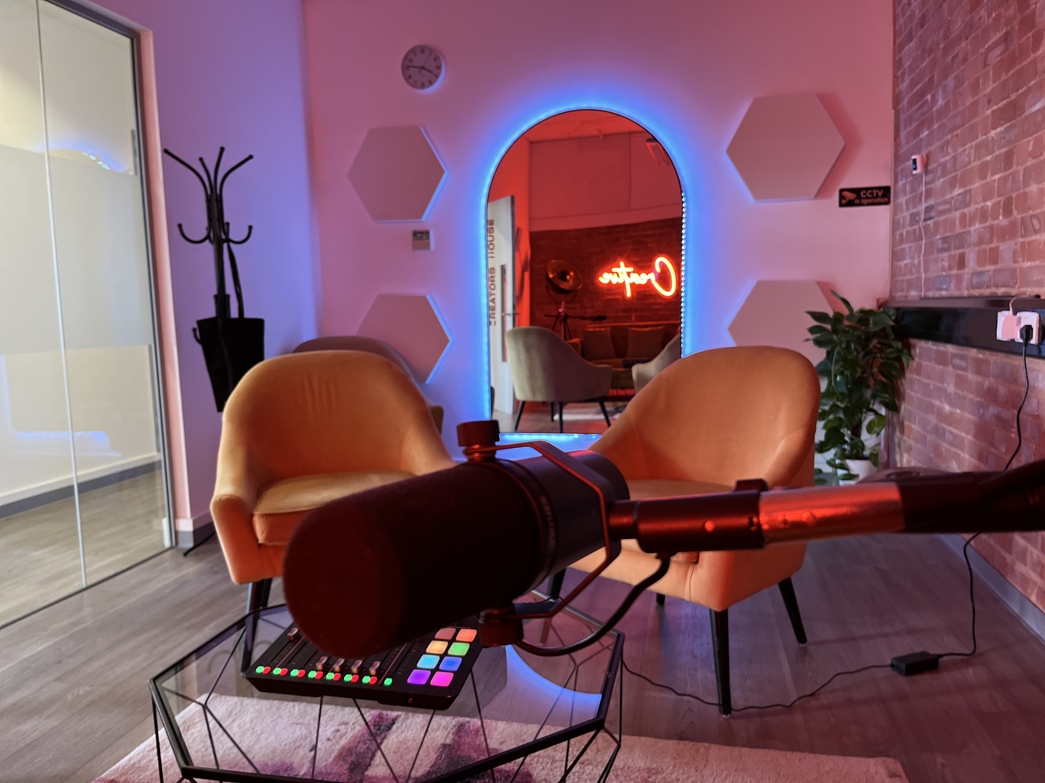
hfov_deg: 67.3
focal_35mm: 26
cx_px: 522
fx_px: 785
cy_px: 392
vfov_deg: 53.1
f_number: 1.6
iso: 320
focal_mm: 5.1
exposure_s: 1/50
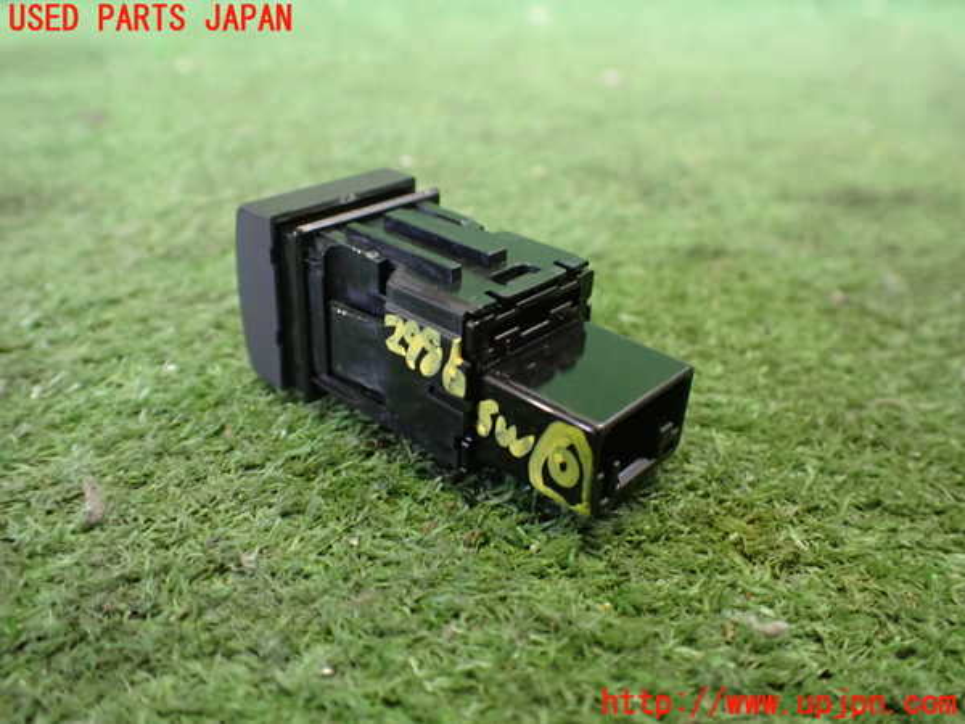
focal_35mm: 30
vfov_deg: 46.8
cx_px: 482
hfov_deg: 60.0
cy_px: 362
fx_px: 836
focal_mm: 5.4
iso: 1000
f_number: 2.3
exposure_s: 1/30
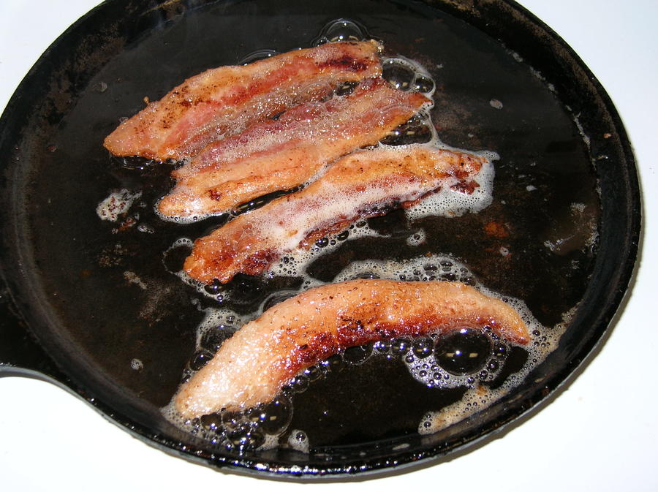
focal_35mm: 52
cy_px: 246
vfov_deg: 28.0
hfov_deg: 36.9
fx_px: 987
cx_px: 329
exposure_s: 1/60.1
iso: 50
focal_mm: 8.7
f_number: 3
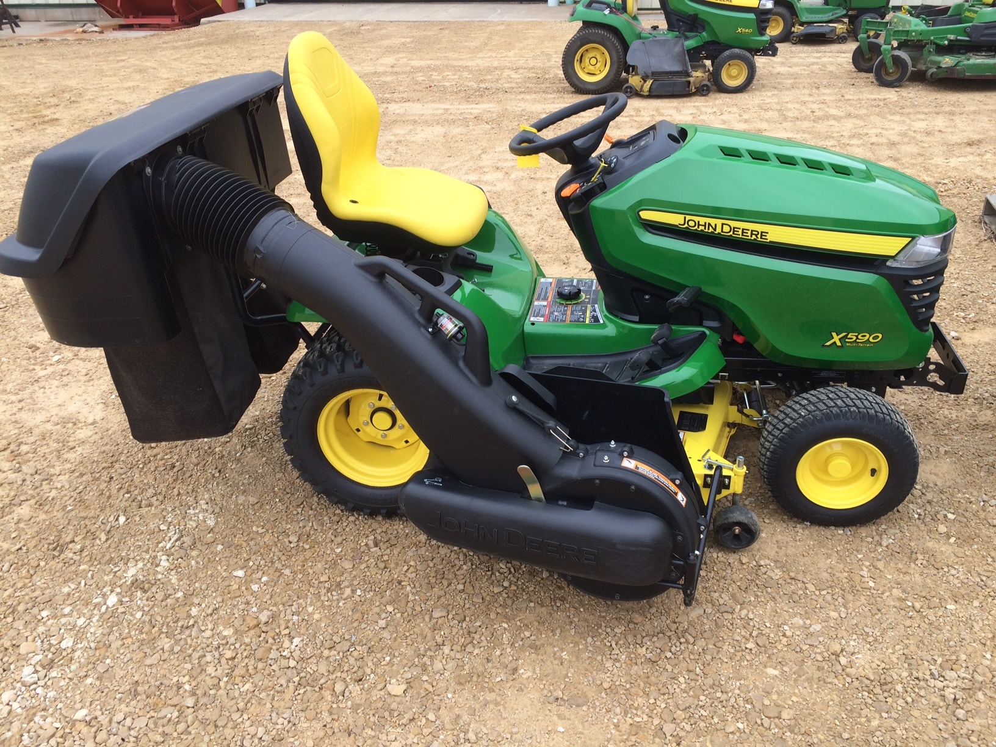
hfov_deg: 61.7
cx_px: 498
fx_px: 834
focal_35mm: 29
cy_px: 374
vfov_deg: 48.2
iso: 32
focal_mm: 4.15
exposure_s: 1/299
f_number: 2.2
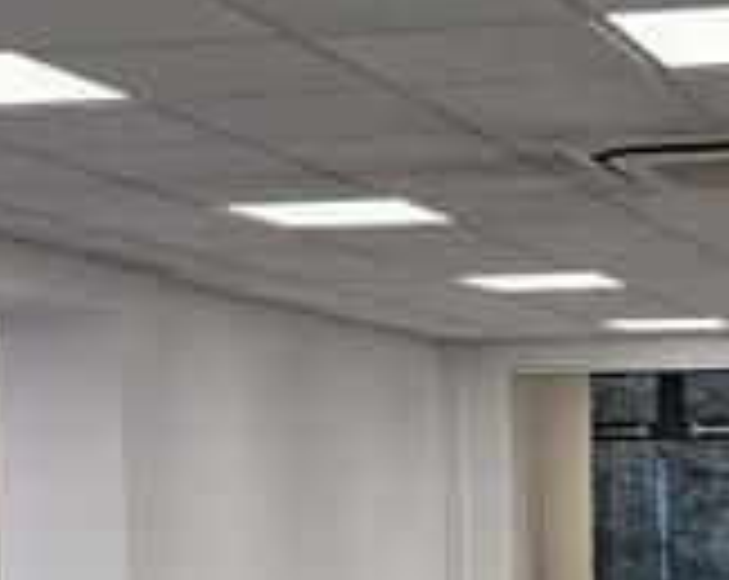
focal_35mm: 111
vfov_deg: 13.5
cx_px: 626
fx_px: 2391
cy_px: 656
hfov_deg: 17.1
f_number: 1.7
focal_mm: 6.3
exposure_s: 1/190
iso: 125
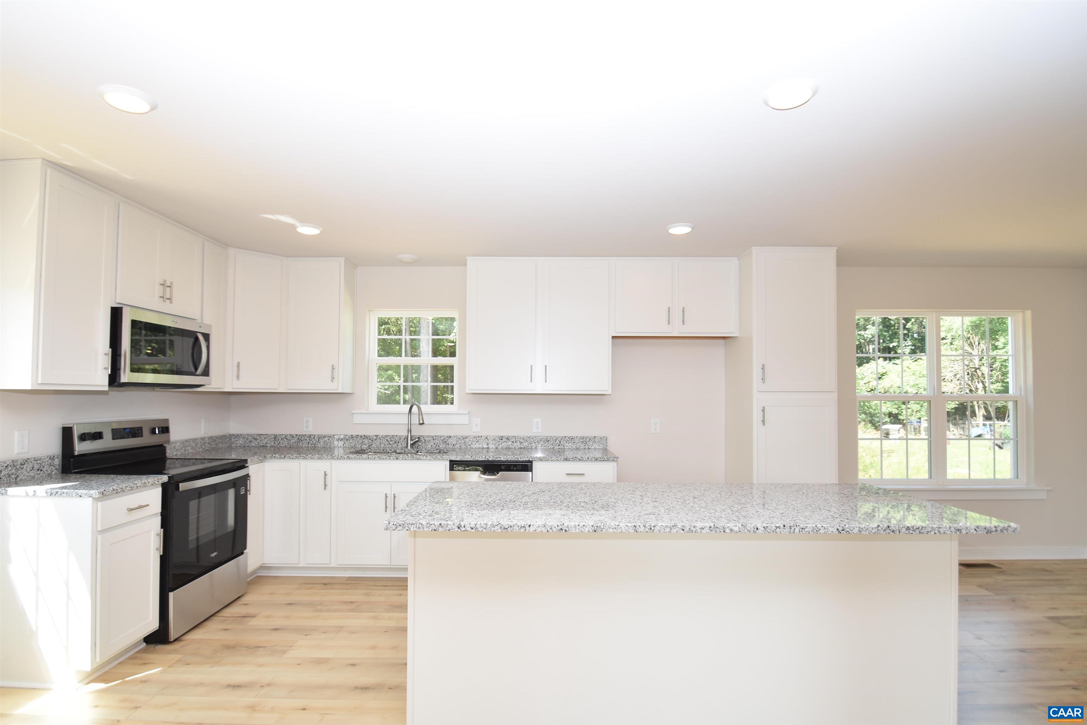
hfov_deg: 92.4
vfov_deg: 69.7
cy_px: 362
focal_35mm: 17
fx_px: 521
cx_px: 544
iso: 200
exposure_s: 1/100
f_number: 5
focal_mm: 11.5
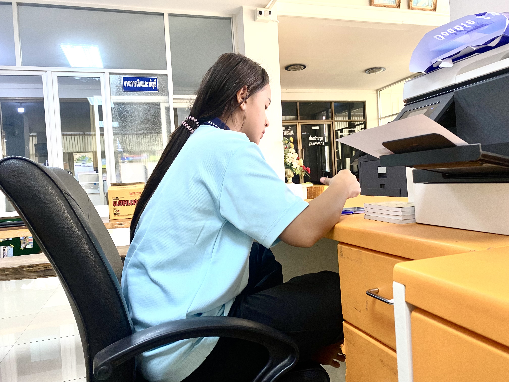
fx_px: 382
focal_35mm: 26
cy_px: 191
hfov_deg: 67.3
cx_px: 254
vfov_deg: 53.1
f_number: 1.8
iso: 125
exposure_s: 1/59
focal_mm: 4.25
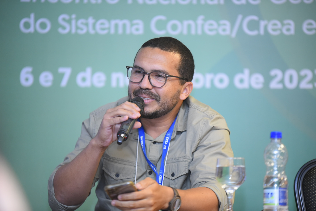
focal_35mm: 200
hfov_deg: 10.3
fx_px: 1755
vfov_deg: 6.9
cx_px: 158
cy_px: 106
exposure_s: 1/125
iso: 3200
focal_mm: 200
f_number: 2.8
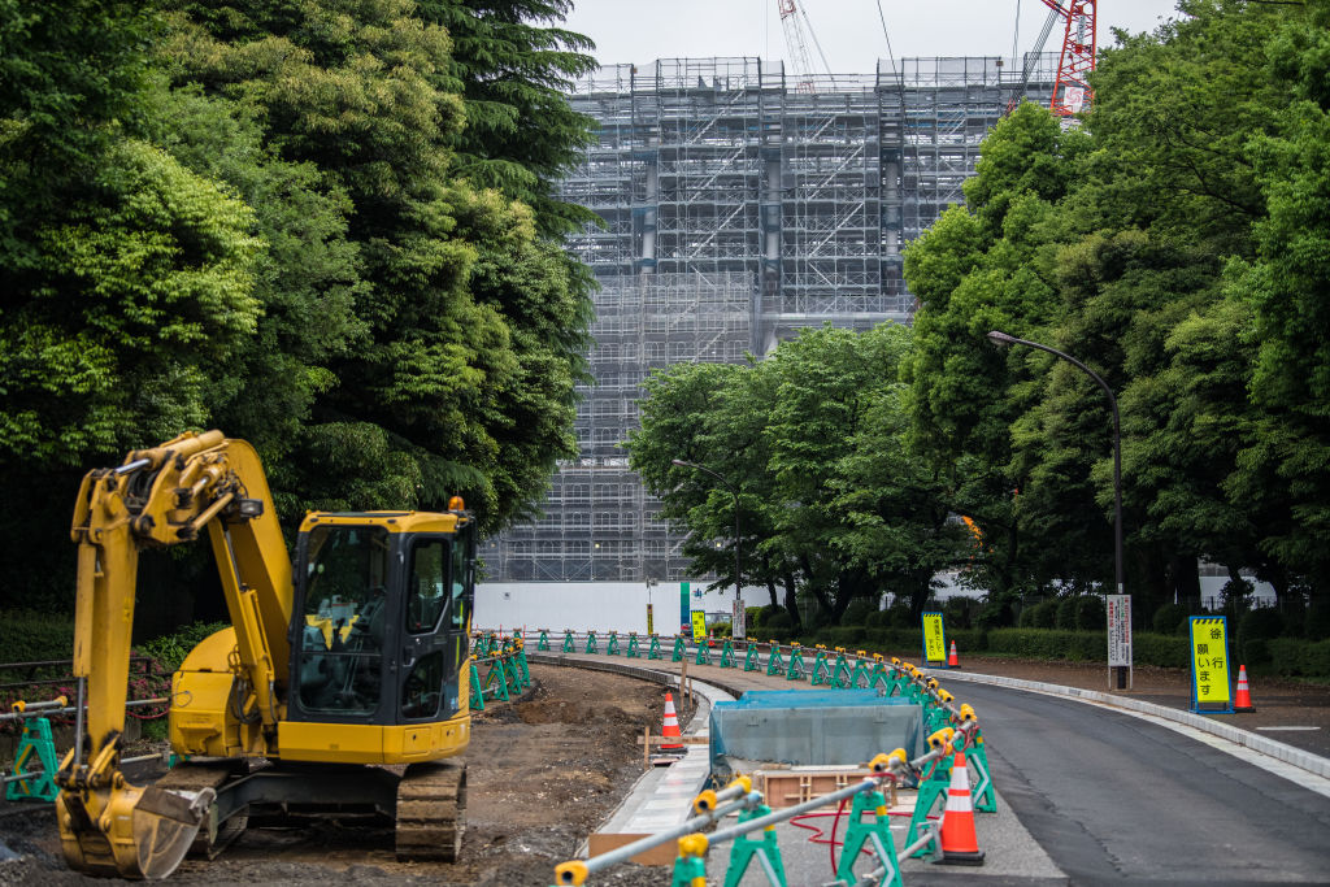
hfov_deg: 28.8
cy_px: 444
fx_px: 2586
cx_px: 665
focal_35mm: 70
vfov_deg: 19.5
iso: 800
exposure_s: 1/1250
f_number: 3.2
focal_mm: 70
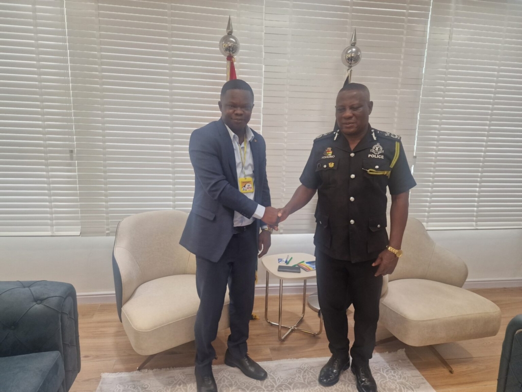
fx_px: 347
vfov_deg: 58.9
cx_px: 261
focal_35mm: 23
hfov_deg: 73.9
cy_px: 196
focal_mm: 6.4
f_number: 1.8
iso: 125
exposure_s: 1/100
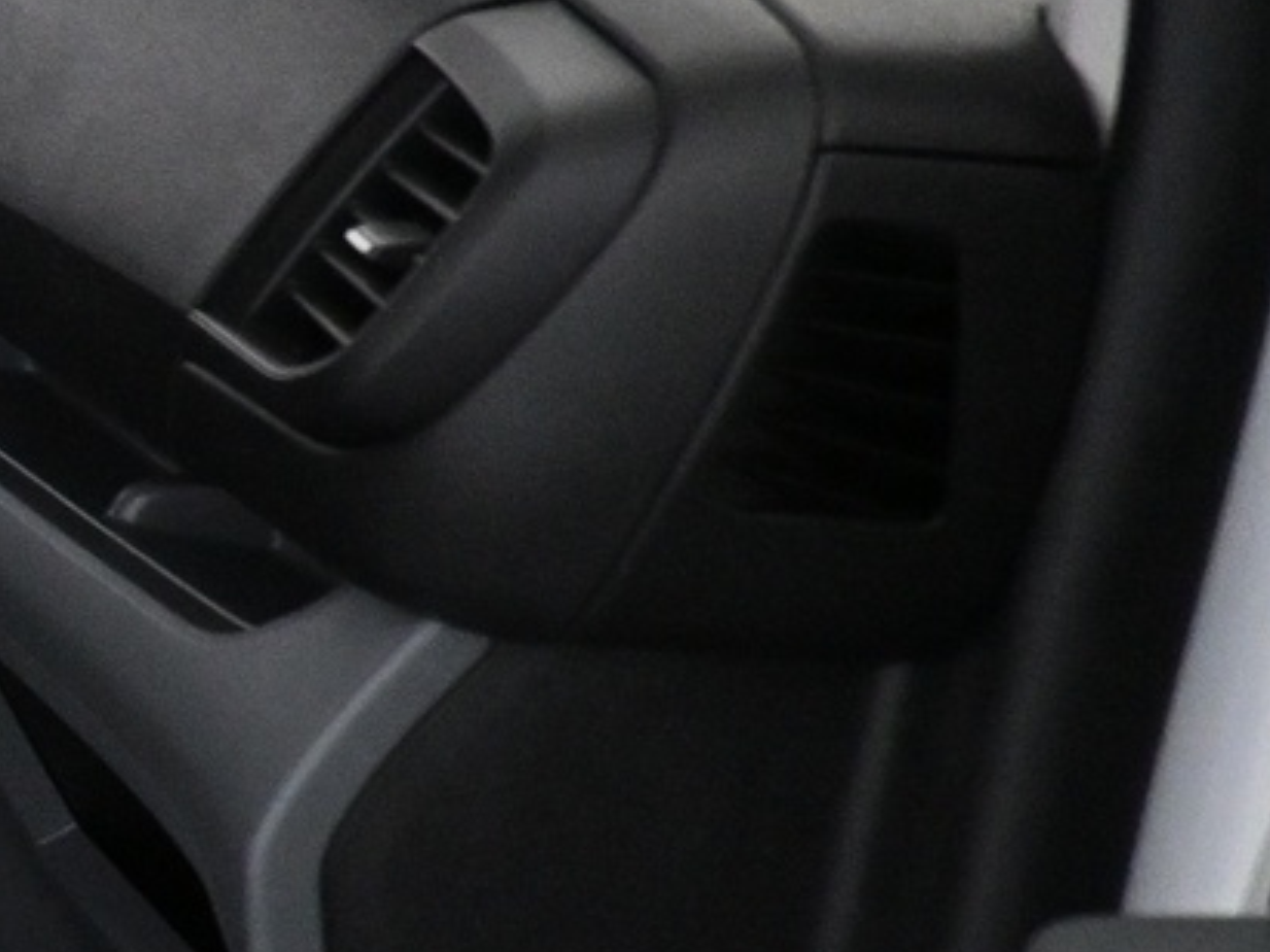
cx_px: -1063
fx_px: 3338
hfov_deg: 17.3
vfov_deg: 16.2
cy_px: 340
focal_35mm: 91
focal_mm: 16
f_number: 3.5
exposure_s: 1/125
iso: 4000
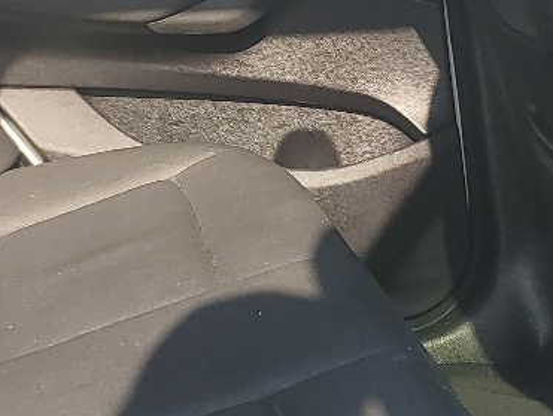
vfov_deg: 13.2
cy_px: 60
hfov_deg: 17.5
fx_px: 1791
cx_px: 309
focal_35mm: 112
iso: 50
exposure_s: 1/1000
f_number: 1.5
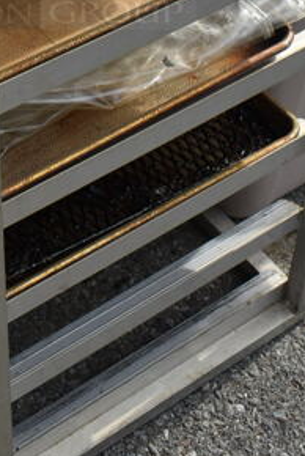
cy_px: -53
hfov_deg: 15.9
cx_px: 22
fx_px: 1078
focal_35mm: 85
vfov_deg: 22.5
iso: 100
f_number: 7.1
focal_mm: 18
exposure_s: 1/200
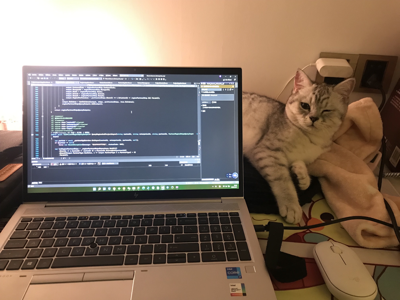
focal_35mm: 28
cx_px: 200
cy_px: 150
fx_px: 324
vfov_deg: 49.7
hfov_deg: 63.4
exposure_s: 1/8
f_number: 1.8
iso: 100
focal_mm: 3.99
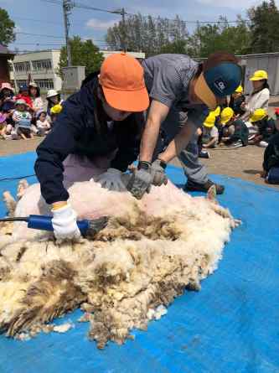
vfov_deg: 63.5
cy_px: 186
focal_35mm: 28
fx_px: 301
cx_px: 140
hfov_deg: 49.7
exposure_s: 1/3472
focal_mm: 3.99
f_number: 1.8
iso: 20
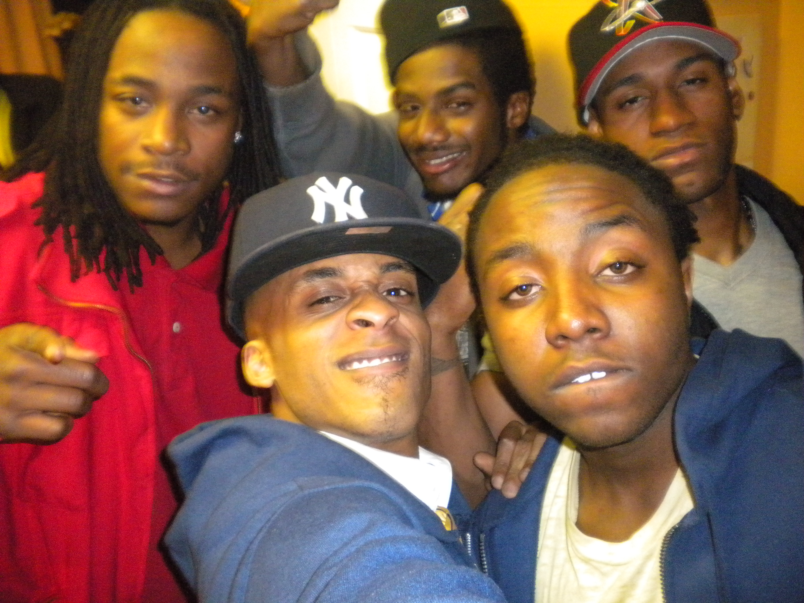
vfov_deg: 40.7
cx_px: 402
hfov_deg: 52.6
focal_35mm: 35
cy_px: 302
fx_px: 813
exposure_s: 1/30
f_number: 3.1
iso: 800
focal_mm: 6.3
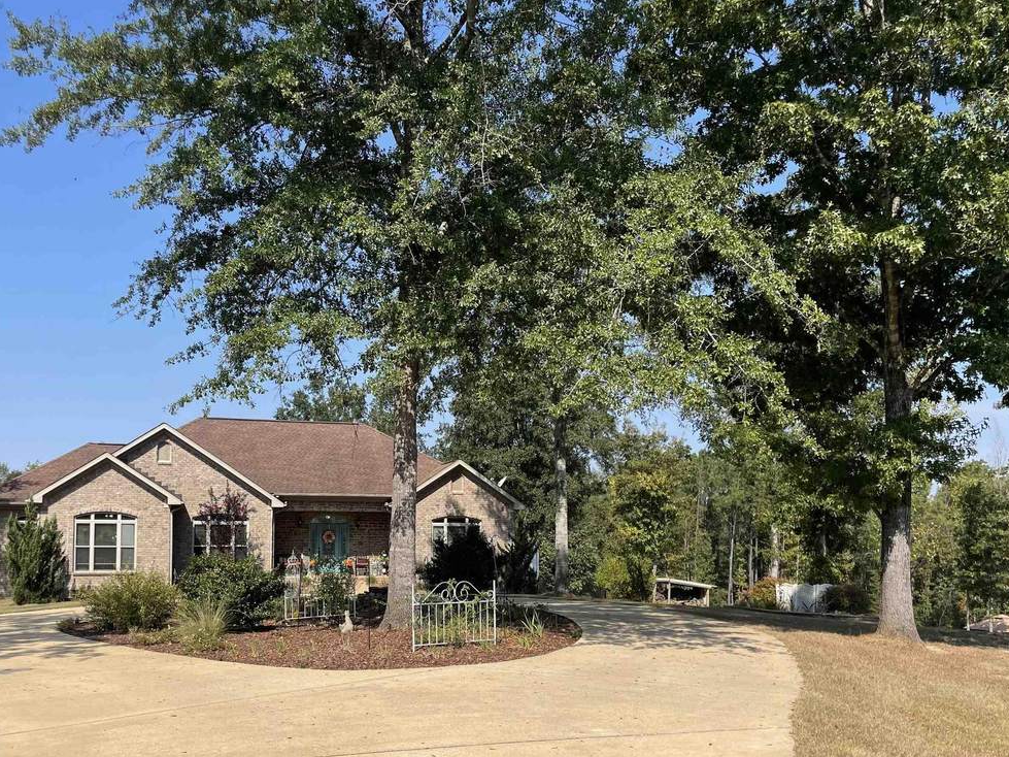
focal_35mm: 34
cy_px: 494
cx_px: 426
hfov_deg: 53.7
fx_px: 991
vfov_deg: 41.3
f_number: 1.6
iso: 32
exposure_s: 1/3610
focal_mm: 4.2
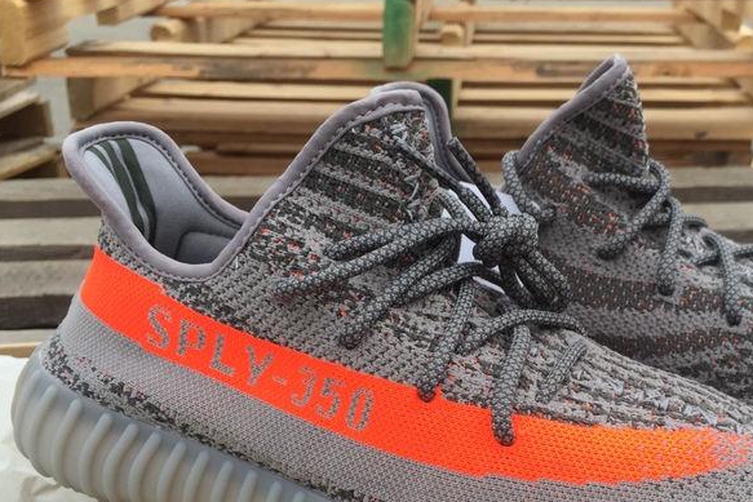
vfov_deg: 29.2
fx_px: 941
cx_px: 514
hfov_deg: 42.9
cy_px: 407
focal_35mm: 45
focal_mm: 4.15
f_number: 2.2
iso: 32
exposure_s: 1/403
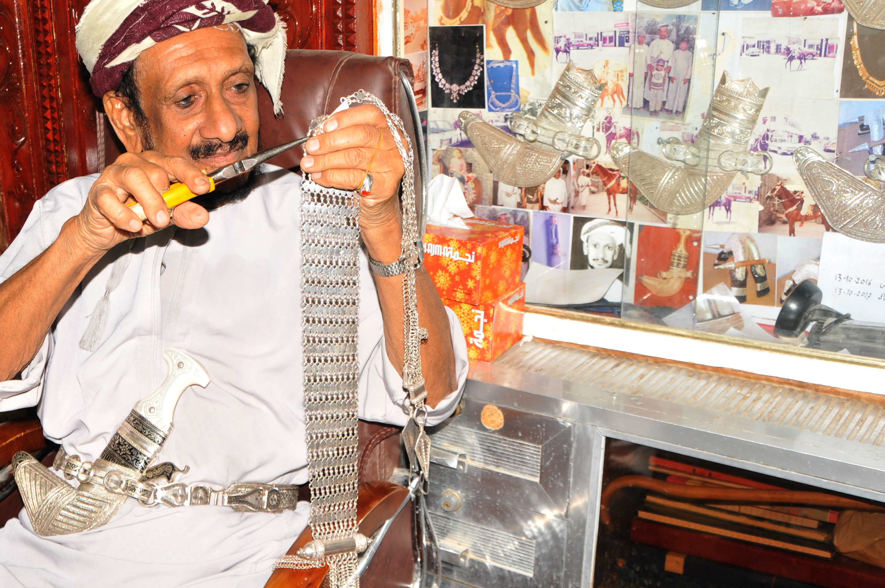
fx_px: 1154
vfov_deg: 28.5
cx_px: 287
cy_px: 334
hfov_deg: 41.4
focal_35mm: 47
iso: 200
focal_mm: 22
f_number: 5.6
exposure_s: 1/250
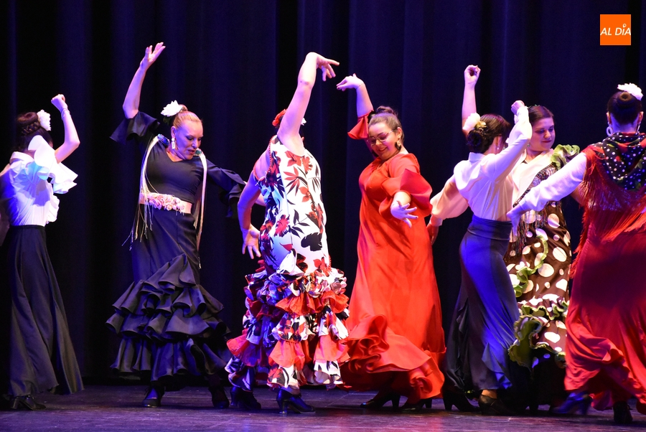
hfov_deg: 11.8
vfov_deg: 7.9
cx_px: 323
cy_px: 216
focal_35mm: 174
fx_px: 3125
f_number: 5.6
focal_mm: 116
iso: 5600
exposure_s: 1/125
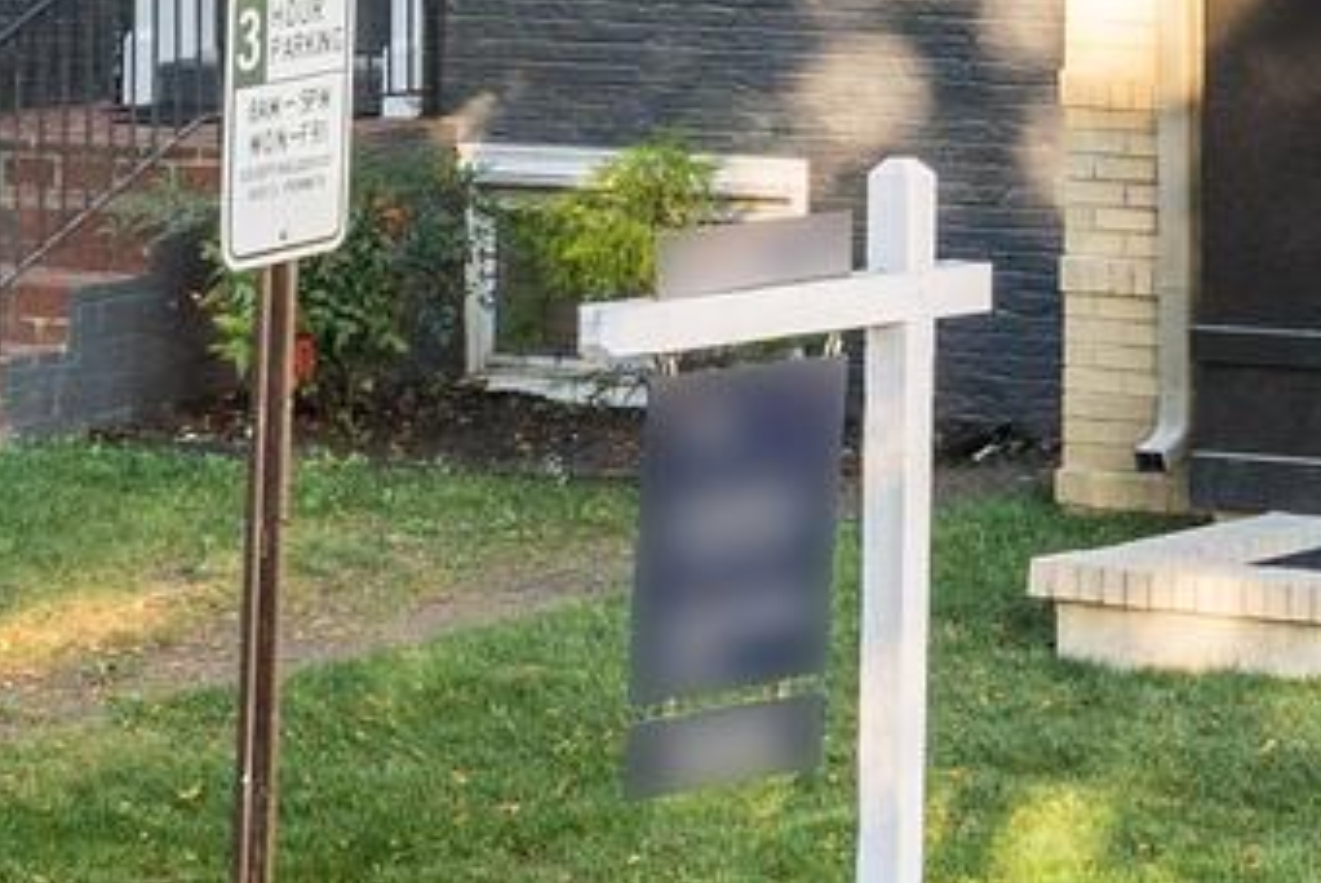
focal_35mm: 210
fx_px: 7712
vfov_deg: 6.3
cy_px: -1175
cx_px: 2251
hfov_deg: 9.4
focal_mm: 35
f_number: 8
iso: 100
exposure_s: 1/160
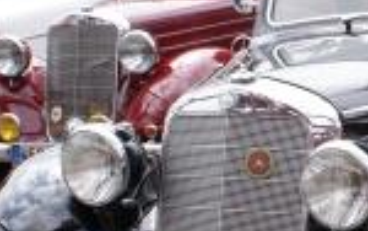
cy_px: 150
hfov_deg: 15.6
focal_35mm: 128
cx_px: 466
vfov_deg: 10.3
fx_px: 1285
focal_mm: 28
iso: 100
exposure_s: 1/100
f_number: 8
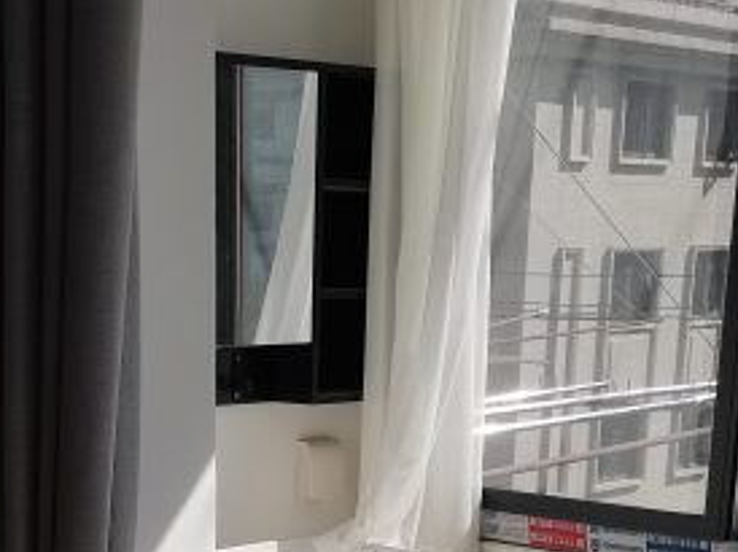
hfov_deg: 25.2
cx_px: 140
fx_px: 1619
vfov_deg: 18.1
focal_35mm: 76
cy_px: 719
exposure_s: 1/1156
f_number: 1.8
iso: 50
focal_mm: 5.58
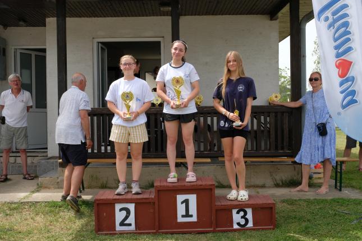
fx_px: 402
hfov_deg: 48.5
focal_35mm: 40
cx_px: 181
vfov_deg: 33.4
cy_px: 120
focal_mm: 26.6
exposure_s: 1/250
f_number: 6.4
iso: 200
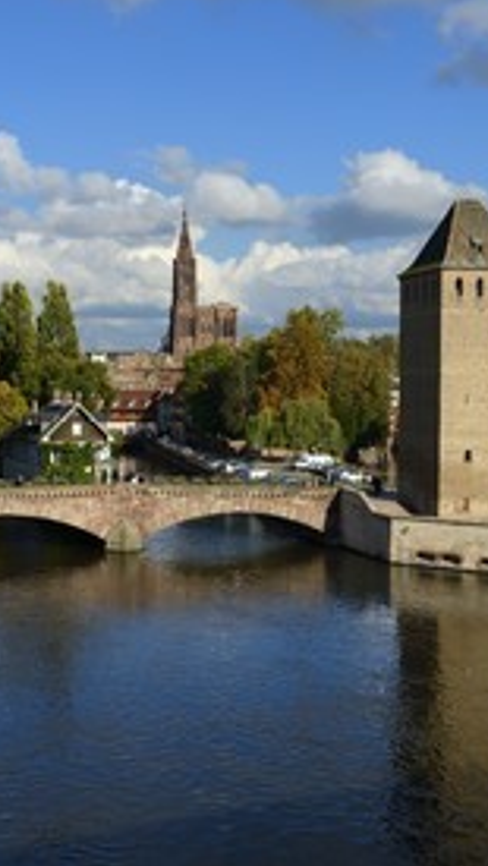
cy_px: 428
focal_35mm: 56
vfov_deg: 37.2
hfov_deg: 21.2
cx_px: 93
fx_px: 1286
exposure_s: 1/320
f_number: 9
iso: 100
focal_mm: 35
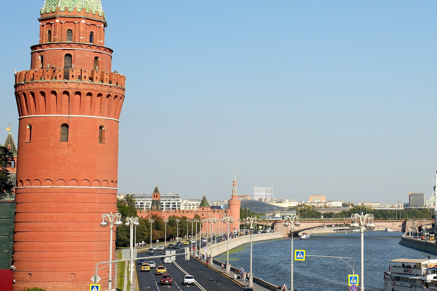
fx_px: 923
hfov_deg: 26.0
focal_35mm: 76
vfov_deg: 17.9
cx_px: 372
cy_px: 84
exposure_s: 1/420
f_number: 8
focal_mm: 27
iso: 160
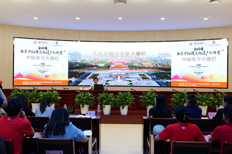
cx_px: 116
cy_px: 77
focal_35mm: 34
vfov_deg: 38.9
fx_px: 219
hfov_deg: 55.8
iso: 3200
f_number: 6.3
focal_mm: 34
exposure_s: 1/200
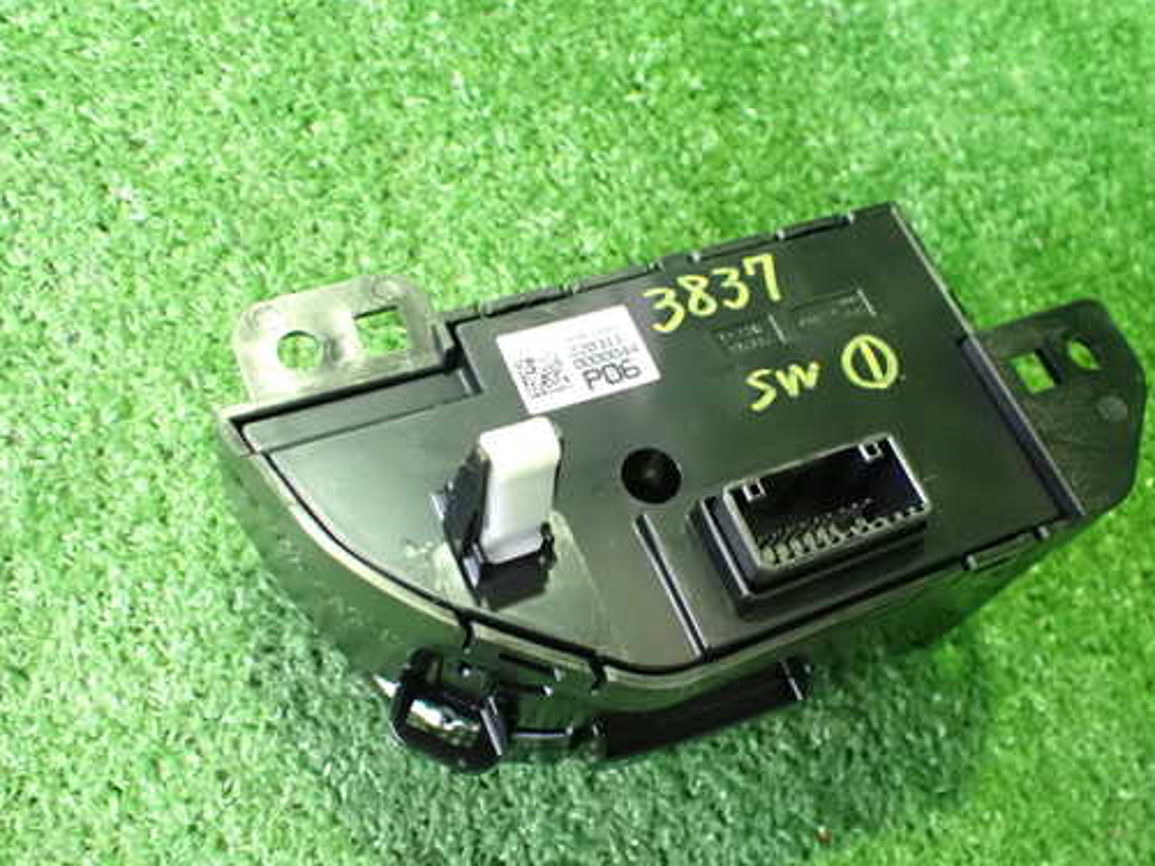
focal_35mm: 36
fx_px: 1201
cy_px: 462
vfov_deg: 39.6
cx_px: 619
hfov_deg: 51.3
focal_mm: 5.4
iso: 1600
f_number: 2.3
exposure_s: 1/30
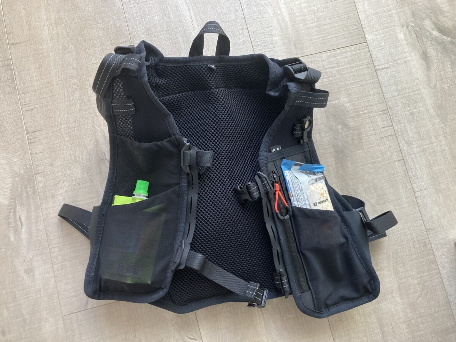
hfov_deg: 63.4
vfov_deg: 49.7
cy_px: 171
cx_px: 228
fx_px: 369
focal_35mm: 28
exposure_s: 1/68
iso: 80
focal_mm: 3.99
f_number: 1.8
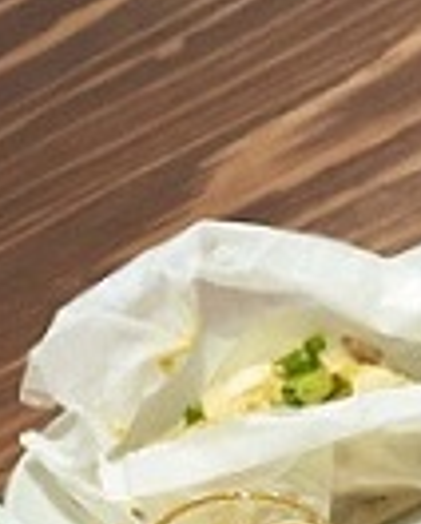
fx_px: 6573
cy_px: 846
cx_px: 771
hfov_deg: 3.6
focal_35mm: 423
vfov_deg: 4.5
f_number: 10
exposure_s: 1/6
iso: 1600
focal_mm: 85
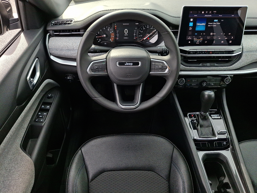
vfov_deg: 54.9
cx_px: 128
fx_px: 186
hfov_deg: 69.4
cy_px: 96
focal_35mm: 25
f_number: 1.8
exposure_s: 1/345
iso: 30
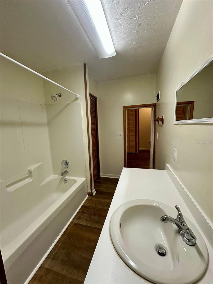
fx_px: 115
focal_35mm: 14
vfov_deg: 102.1
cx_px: 106
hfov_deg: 85.7
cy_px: 142
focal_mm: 2.22
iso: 200
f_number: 2.2
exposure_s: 1/120
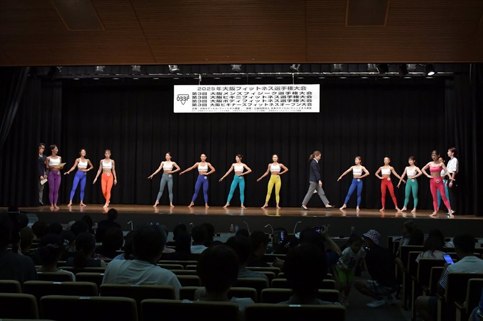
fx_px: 684
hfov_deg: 38.9
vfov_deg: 26.5
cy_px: 160
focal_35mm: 51
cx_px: 242
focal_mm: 34
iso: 5000
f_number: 5.6
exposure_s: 1/400
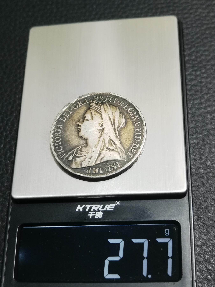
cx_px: 108
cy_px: 144
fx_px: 447
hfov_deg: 27.0
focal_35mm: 54
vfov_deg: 35.5
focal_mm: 6.67
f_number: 1.9
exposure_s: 1/100
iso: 160
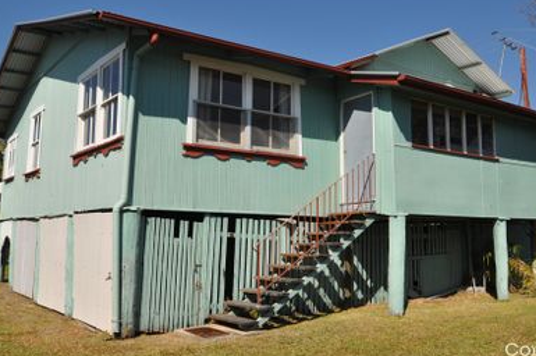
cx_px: 295
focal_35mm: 33
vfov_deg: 39.8
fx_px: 491
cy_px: 155
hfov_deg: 57.1
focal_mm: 18
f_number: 10
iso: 200
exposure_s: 1/400
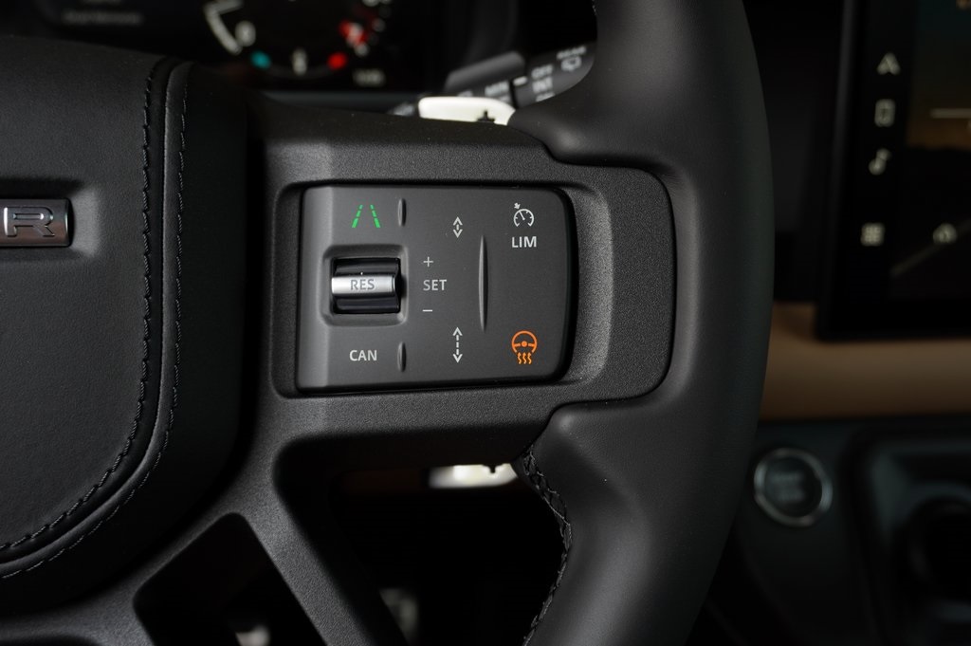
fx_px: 1051
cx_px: 486
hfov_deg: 49.6
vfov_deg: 34.2
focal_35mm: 39
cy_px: 323
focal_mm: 26
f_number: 5.6
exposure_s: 1/50
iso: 100
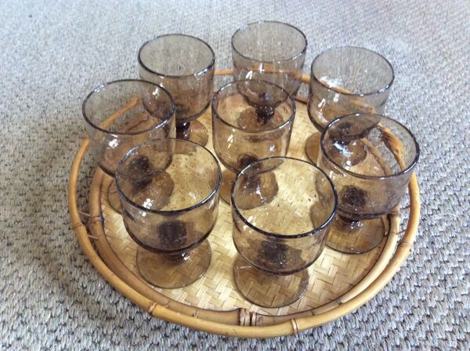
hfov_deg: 56.9
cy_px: 176
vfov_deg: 44.0
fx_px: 434
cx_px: 235
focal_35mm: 32
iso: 250
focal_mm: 3.3
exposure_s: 1/20
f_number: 2.4
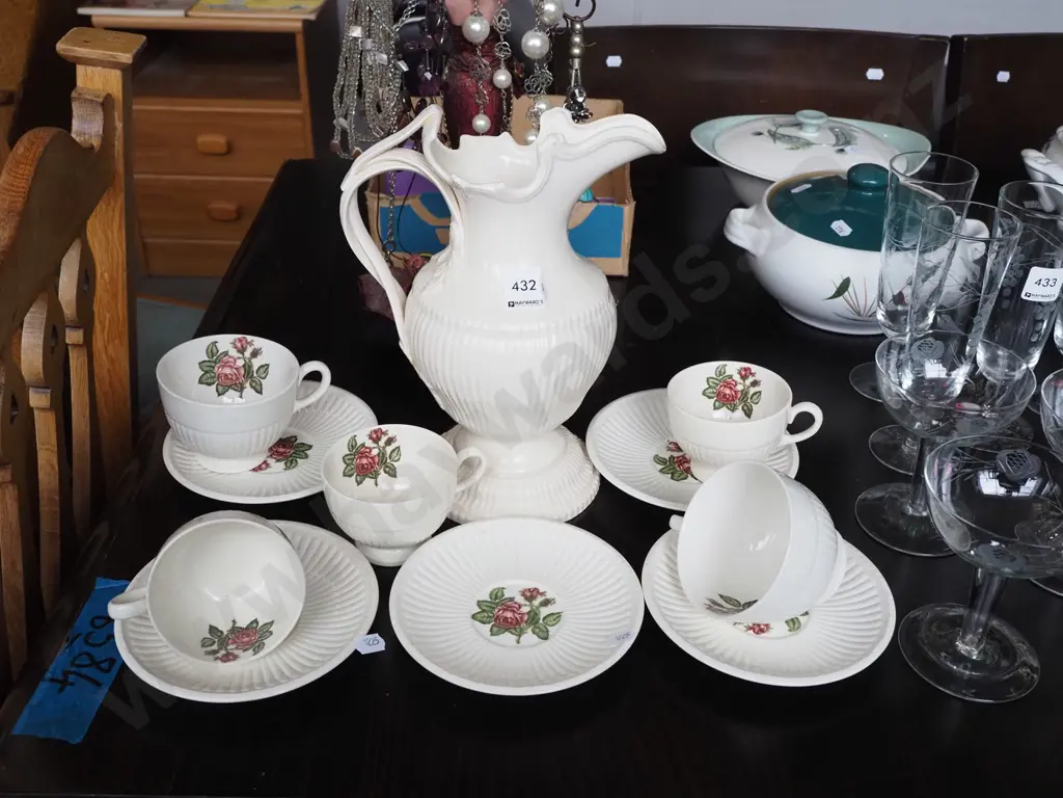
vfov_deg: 39.7
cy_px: 399
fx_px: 1106
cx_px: 532
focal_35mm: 36
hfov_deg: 51.4
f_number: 5.6
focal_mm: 18
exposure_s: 1/640
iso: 2500
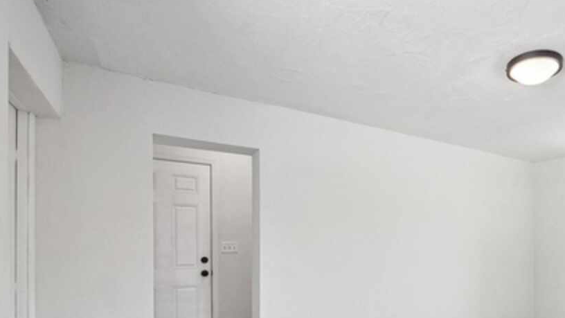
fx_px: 345
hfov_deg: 73.9
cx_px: 413
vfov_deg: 47.0
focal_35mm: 23
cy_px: 251
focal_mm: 14
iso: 400
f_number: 8
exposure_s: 1/25
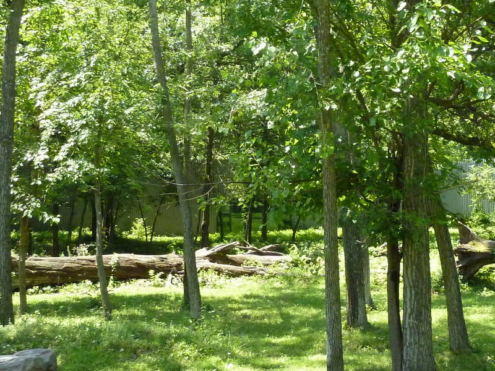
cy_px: 114
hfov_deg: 31.9
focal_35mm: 60
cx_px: 327
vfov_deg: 24.3
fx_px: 858
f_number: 3.4
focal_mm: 5
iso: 400
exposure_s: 1/500
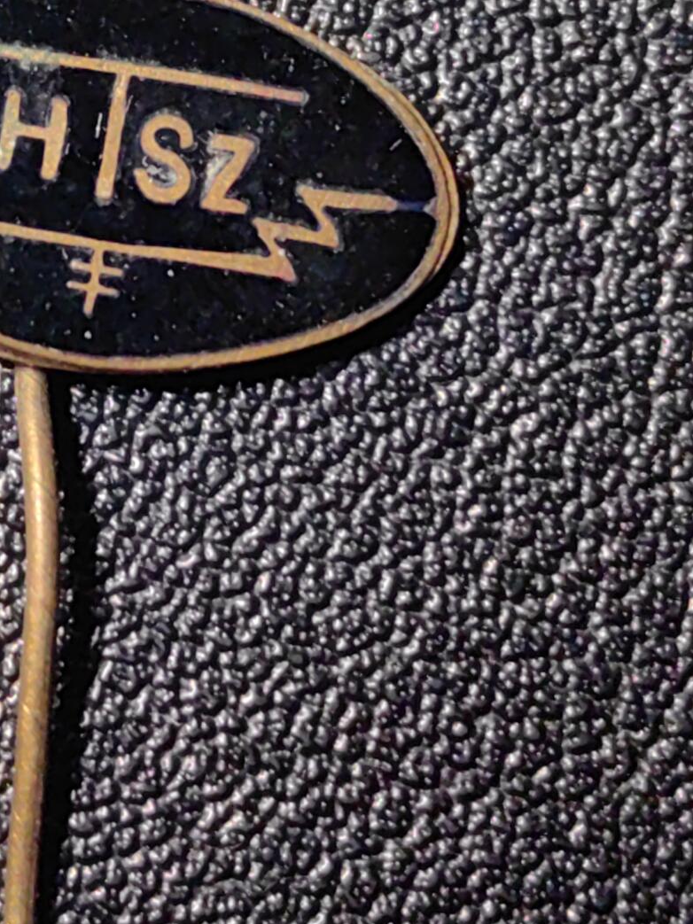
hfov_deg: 11.7
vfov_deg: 15.5
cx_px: 101
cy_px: 130
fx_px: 3364
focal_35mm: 126
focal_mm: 5.75
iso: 125
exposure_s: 1/100
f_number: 2
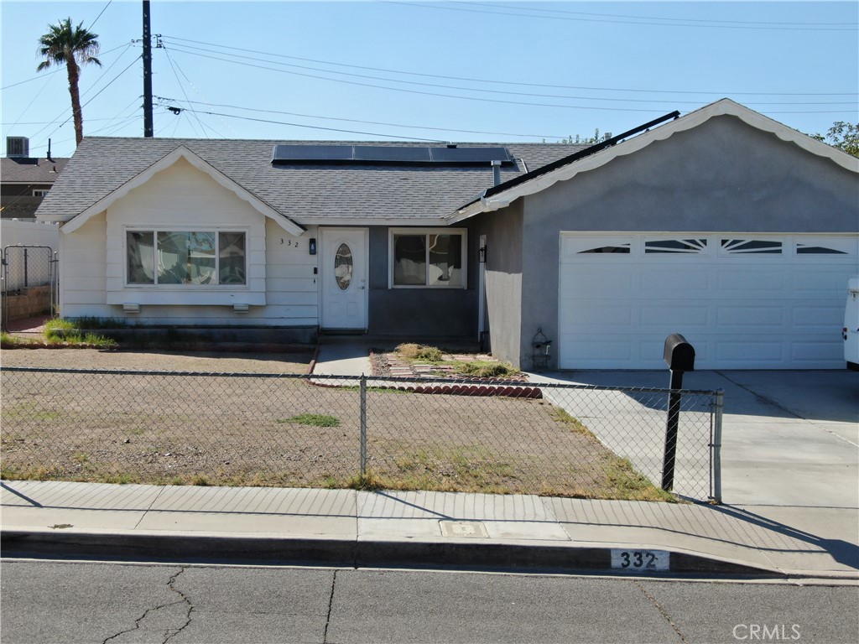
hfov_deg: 39.7
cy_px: 322
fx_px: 1191
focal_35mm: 48
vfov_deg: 30.3
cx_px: 430
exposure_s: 1/800
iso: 100
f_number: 3.8
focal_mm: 8.6
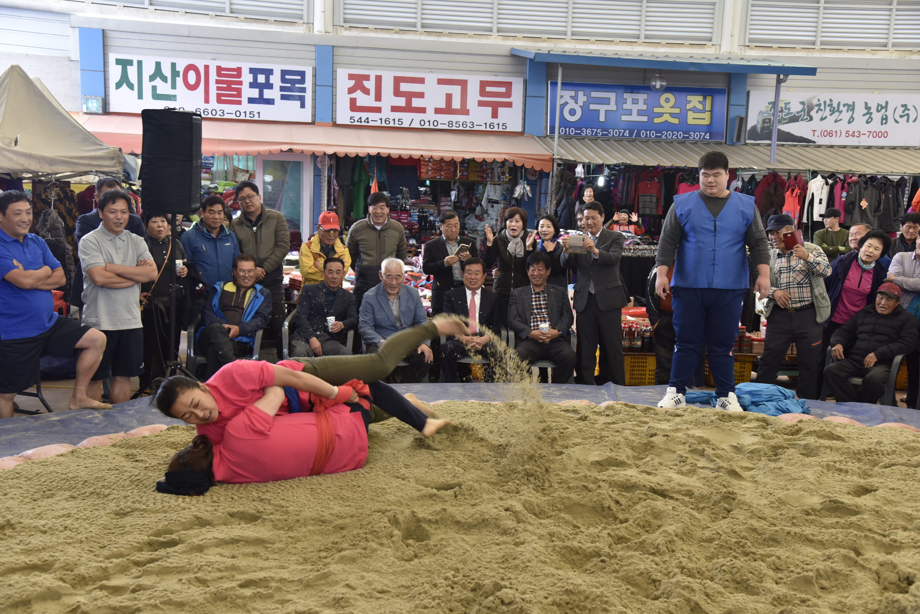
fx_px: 1125
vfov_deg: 30.5
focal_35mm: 44
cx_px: 460
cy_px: 307
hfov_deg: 44.5
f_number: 5
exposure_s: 1/200
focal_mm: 44
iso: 1000
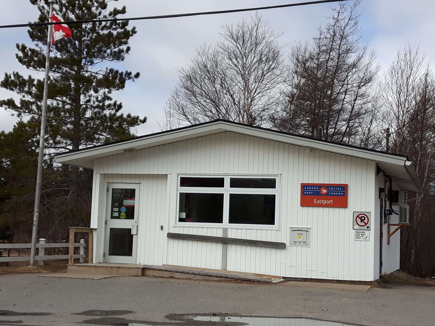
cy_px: 163
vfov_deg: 45.4
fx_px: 390
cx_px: 218
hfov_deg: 58.4
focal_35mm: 31
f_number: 1.9
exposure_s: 1/1647
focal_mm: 3.7
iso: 40
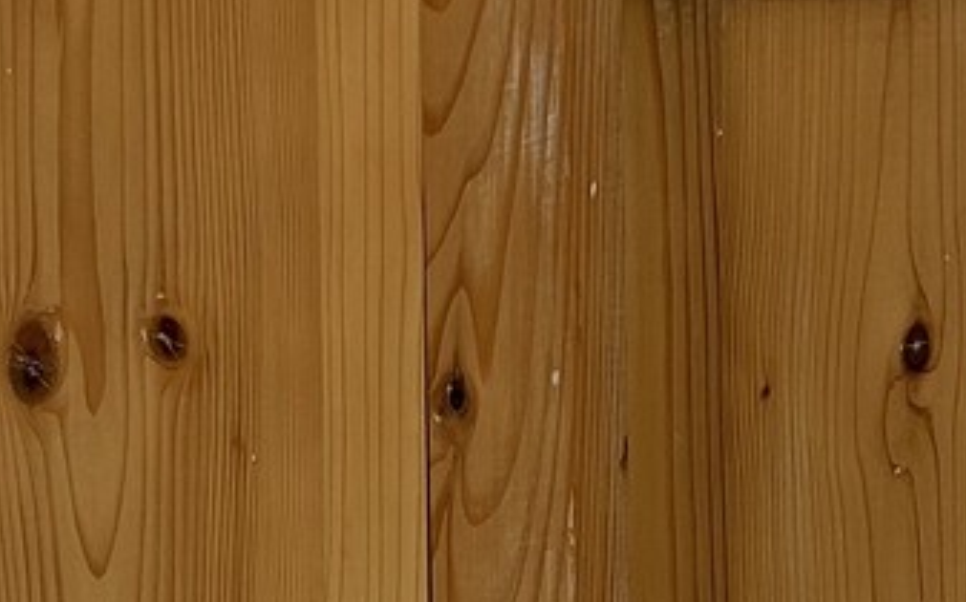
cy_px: 505
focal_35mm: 131
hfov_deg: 15.9
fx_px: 3446
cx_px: 275
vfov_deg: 9.9
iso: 50
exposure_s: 1/2915
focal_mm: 5.7
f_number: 1.5
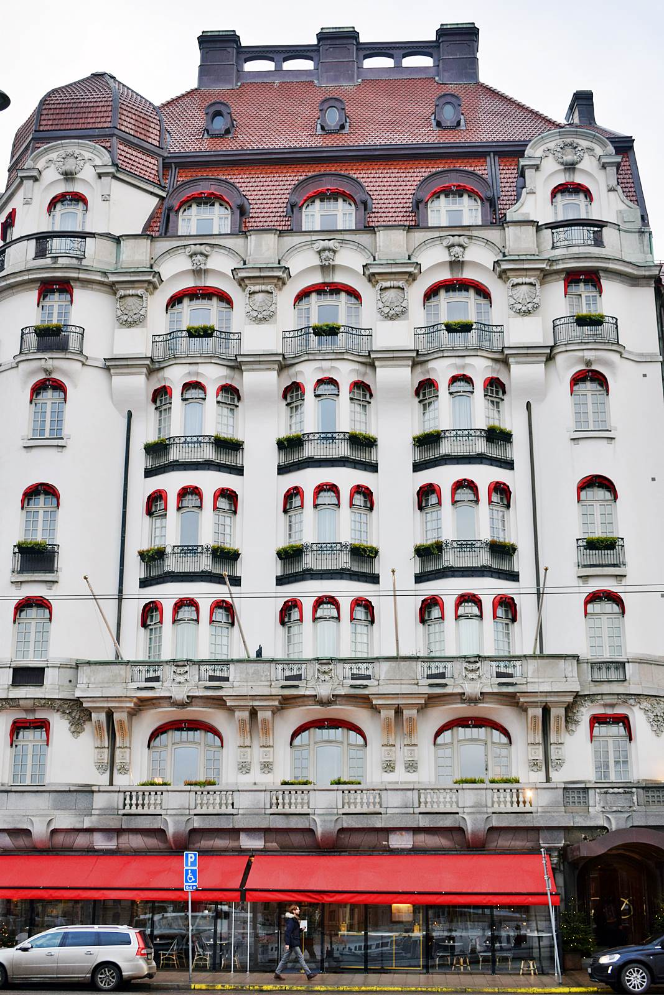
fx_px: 1286
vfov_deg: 42.3
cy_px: 498
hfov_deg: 28.9
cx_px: 332
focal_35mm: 46
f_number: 5
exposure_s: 1/100
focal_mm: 31
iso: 400
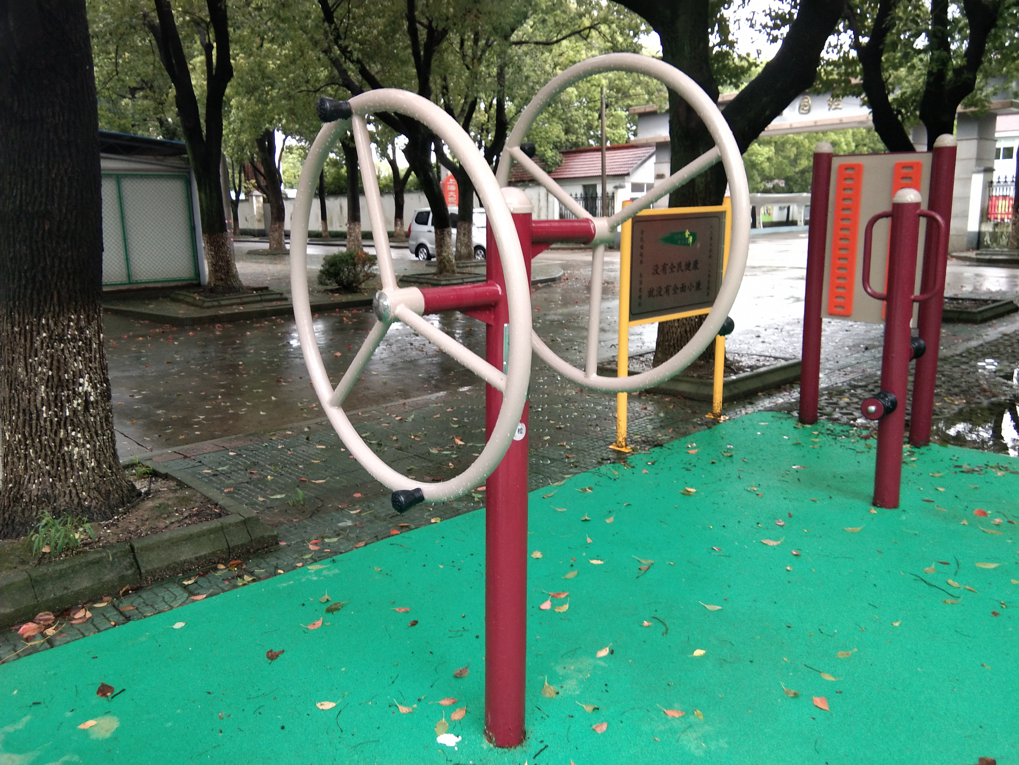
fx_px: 913
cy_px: 382
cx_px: 510
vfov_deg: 45.4
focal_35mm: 31
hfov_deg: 58.4
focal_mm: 3.69
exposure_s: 1/50
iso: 200
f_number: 2.2
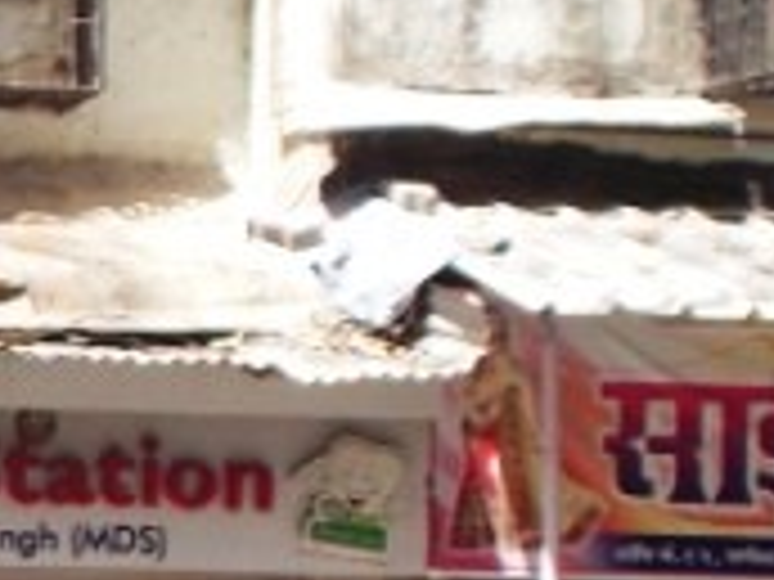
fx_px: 6641
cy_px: 602
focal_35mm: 297
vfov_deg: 5.0
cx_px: -1233
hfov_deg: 6.3
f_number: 4.5
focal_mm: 9
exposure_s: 1/125
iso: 80
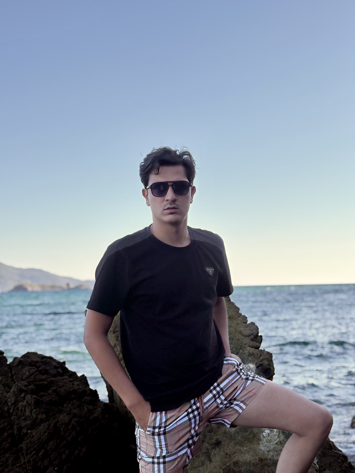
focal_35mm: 52
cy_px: 236
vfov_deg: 36.8
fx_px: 711
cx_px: 178
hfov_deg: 28.0
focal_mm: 5.96
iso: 40
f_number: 1.6
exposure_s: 1/1957
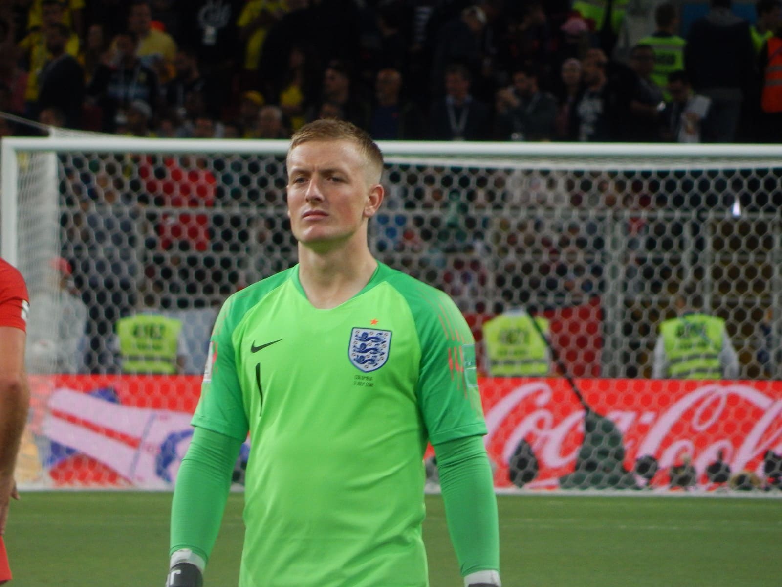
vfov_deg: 1.9
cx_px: 391
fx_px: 17282
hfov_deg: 2.6
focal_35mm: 765
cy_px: 294
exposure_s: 1/160
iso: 400
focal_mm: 136
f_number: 5.9
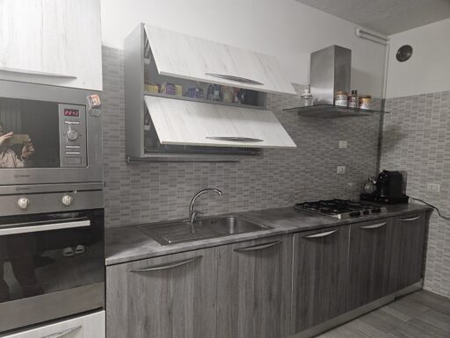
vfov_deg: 59.0
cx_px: 225
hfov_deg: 73.9
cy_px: 169
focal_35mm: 23
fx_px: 299
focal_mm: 5.4
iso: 640
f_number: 1.8
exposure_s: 1/50
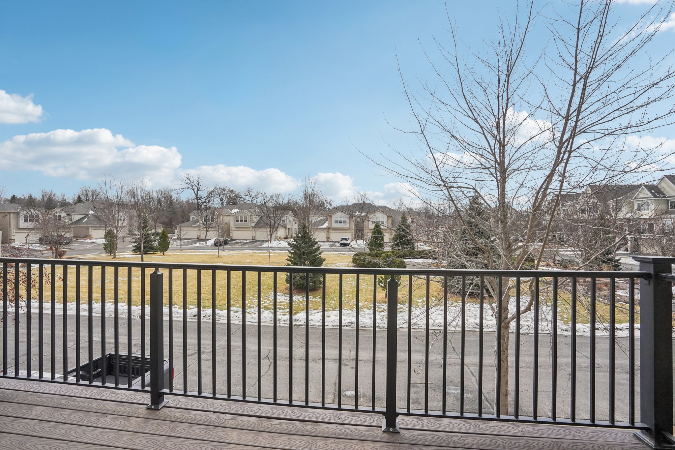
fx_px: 300
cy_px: 225
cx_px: 338
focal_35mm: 16
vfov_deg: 73.7
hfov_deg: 96.7
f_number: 8
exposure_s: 1/1600
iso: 400
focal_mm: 16
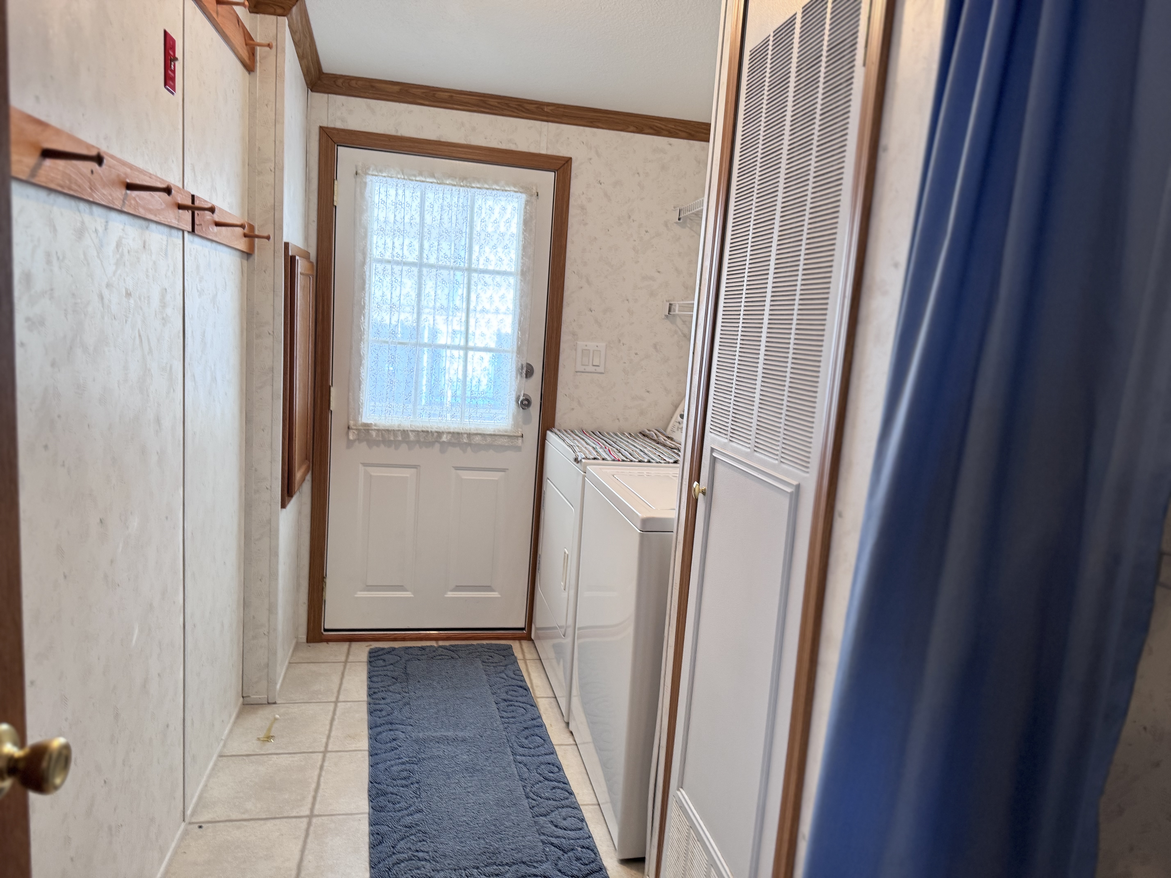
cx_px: 586
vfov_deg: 56.8
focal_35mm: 24
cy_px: 439
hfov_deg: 71.6
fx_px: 812
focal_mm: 6.76
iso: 125
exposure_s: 1/60
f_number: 1.78
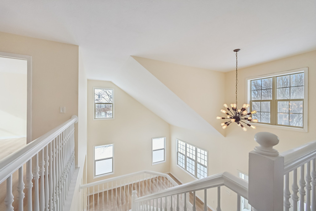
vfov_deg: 81.2
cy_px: 106
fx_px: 123
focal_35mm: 14
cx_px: 158
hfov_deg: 104.3
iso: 500
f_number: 8
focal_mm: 14
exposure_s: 1/500
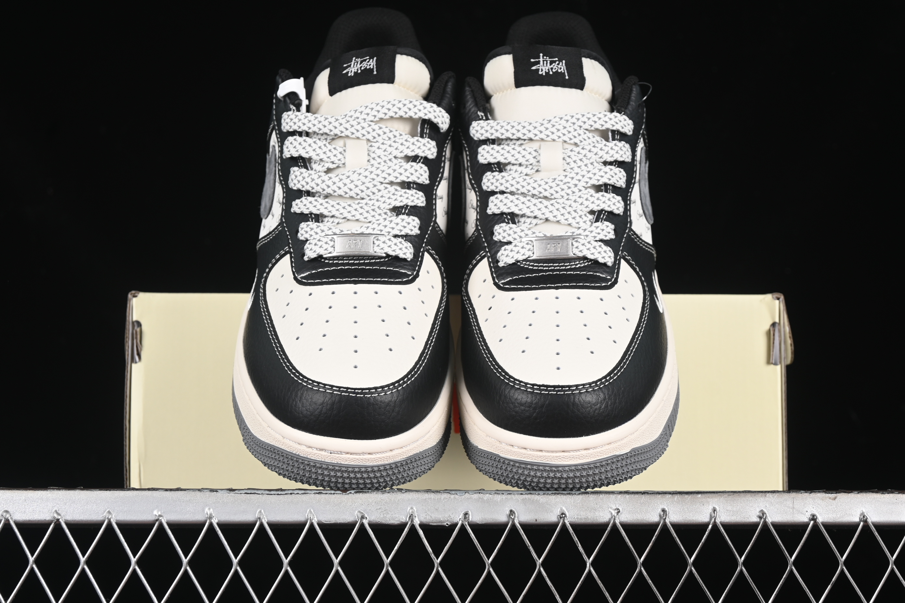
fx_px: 1885
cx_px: 452
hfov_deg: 27.0
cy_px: 302
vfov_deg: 18.2
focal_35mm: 75
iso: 160
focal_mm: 50
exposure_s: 1/60
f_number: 7.1
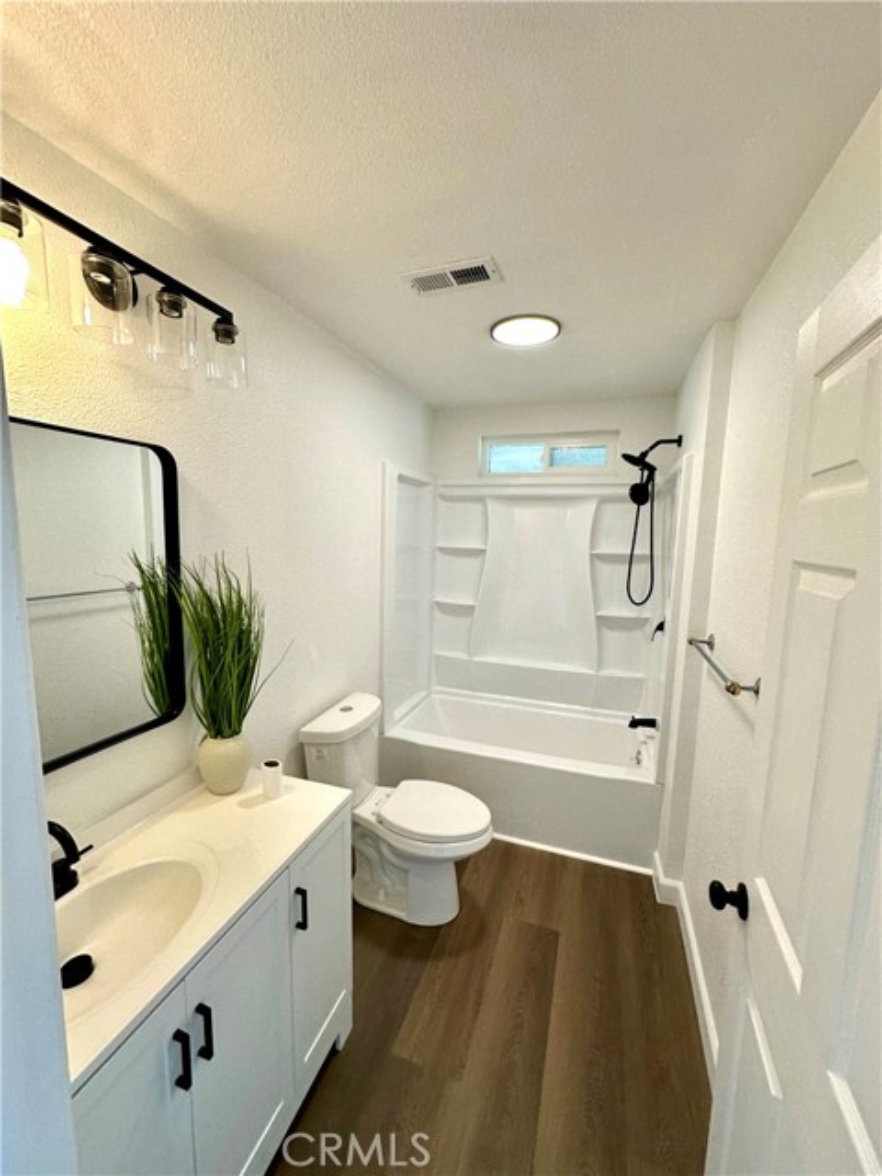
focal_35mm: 14
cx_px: 441
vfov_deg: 102.1
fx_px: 476
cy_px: 588
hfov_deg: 85.7
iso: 125
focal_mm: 2.22
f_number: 2.2
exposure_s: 1/120
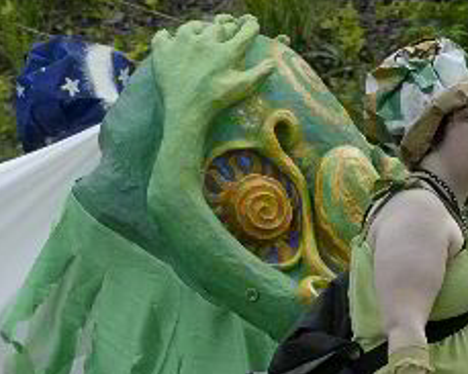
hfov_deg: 3.9
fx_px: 6936
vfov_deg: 3.1
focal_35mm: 501
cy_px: 310
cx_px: 339
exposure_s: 1/250
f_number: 5
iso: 400
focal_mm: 116
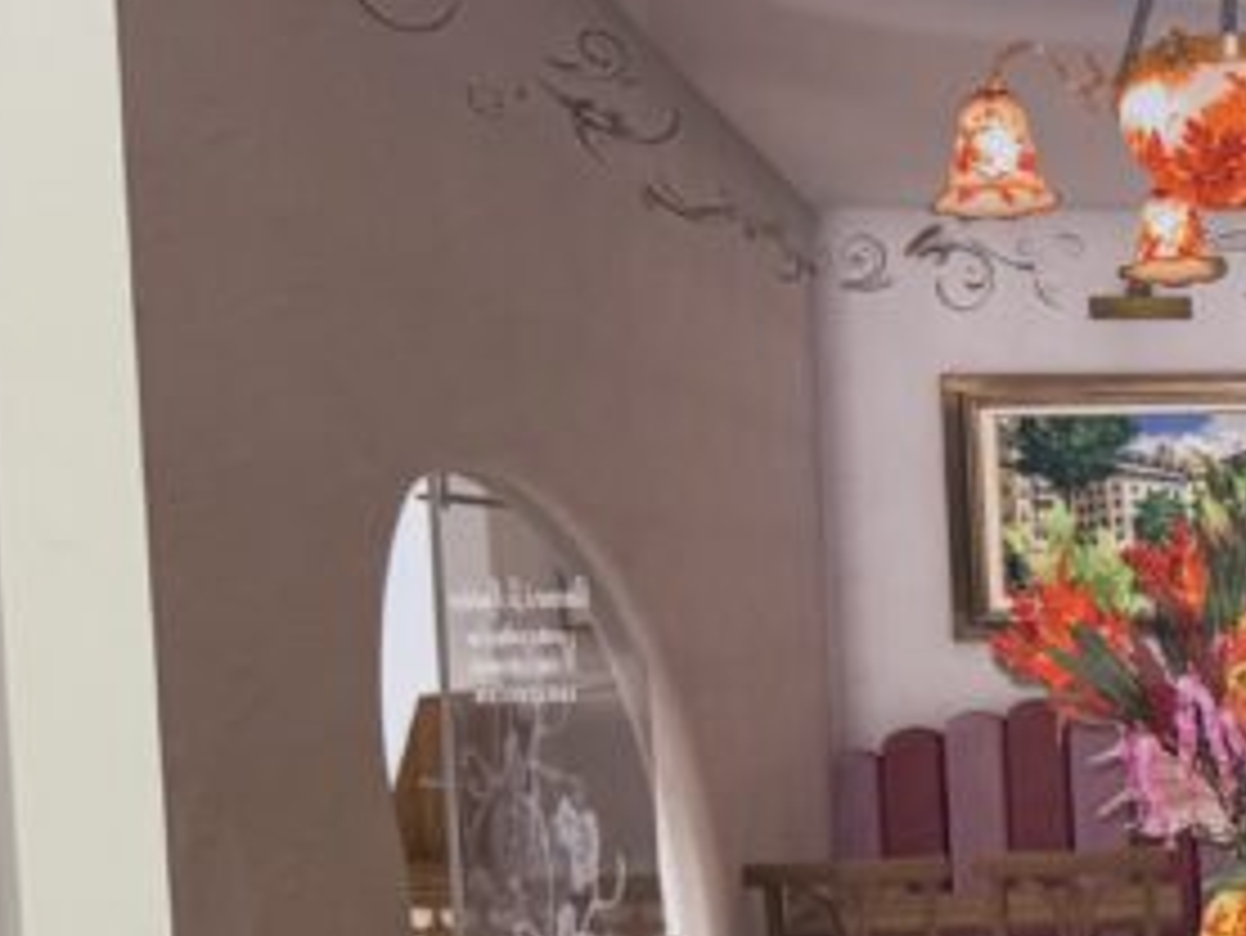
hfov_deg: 13.6
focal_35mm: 111
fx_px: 3997
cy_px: 792
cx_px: 2843
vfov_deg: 13.3
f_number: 1.78
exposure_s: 1/100
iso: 160
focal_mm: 6.76
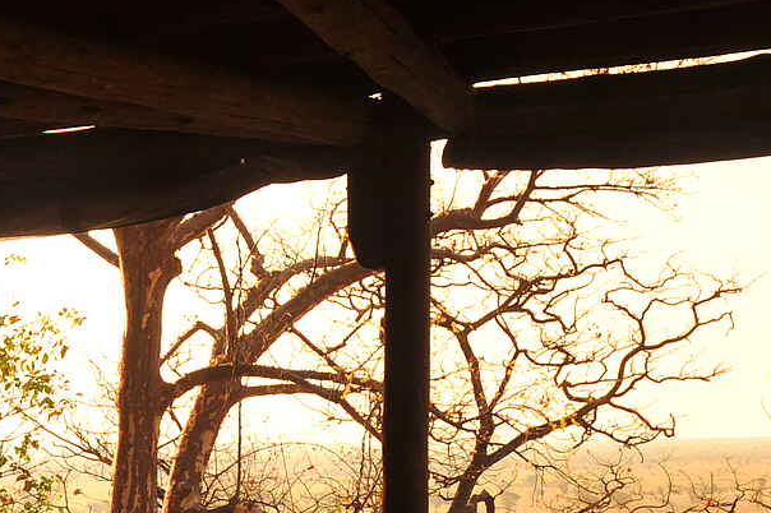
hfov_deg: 18.6
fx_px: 2312
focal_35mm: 108
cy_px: 615
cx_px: 46
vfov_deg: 12.4
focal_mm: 34
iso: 250
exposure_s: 1/15
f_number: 8
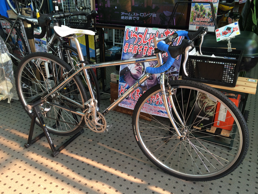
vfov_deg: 46.8
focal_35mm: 30
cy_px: 97
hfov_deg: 60.0
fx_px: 224
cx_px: 129
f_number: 2.2
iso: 64
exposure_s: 1/120
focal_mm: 4.12
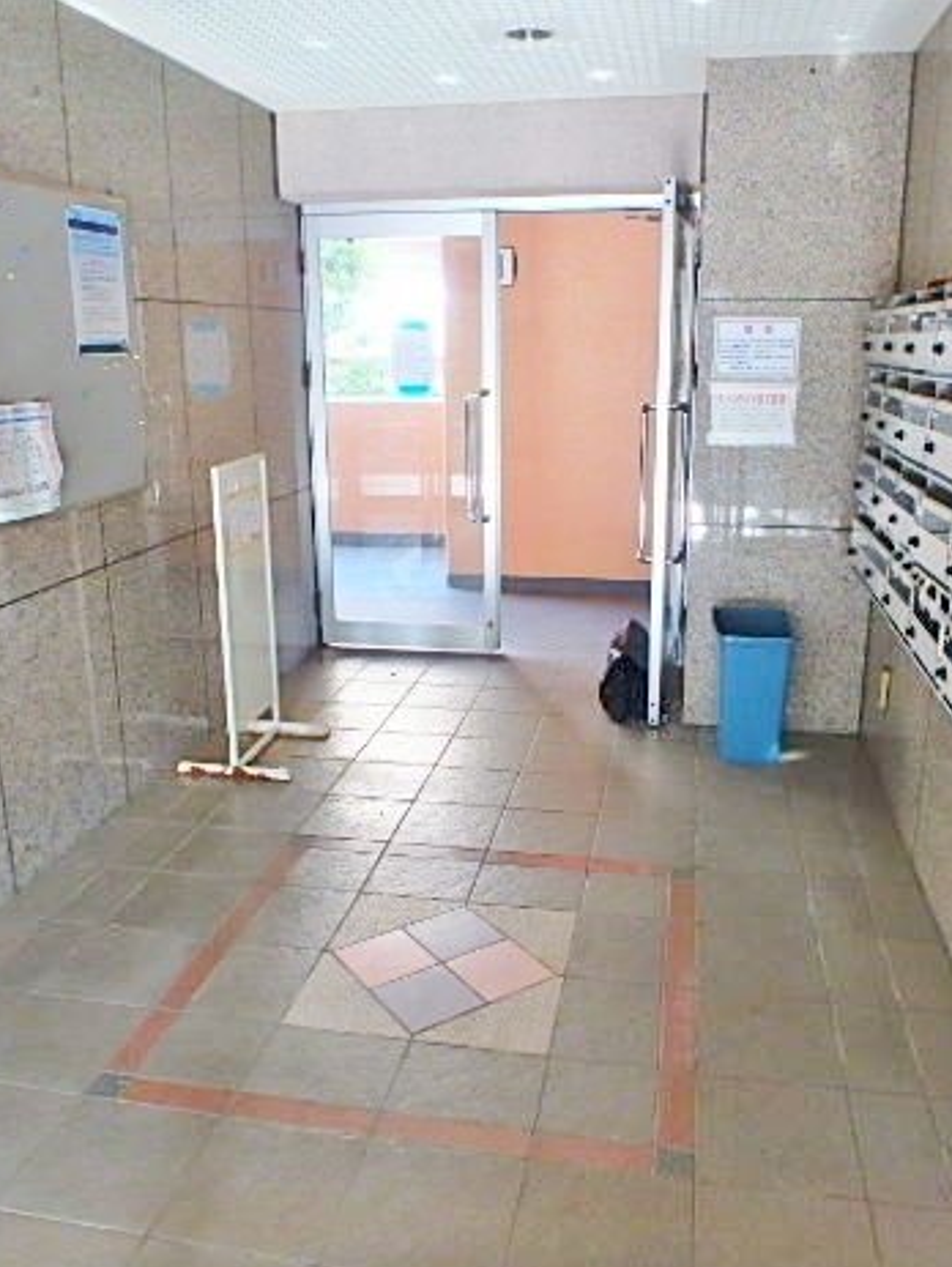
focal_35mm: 29
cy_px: 654
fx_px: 1062
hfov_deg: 48.3
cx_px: 498
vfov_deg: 61.6
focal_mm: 3.7
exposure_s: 1/40
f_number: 3.5
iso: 200
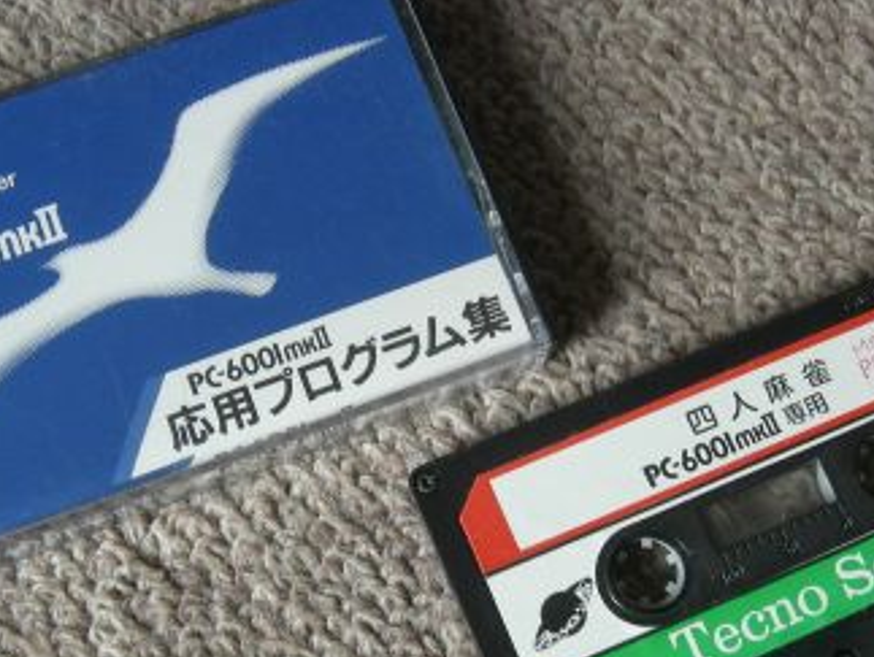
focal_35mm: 57
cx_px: 449
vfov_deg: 25.7
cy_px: 384
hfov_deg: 33.7
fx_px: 1441
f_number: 3.8
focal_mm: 7.5
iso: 64
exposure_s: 1/13.6
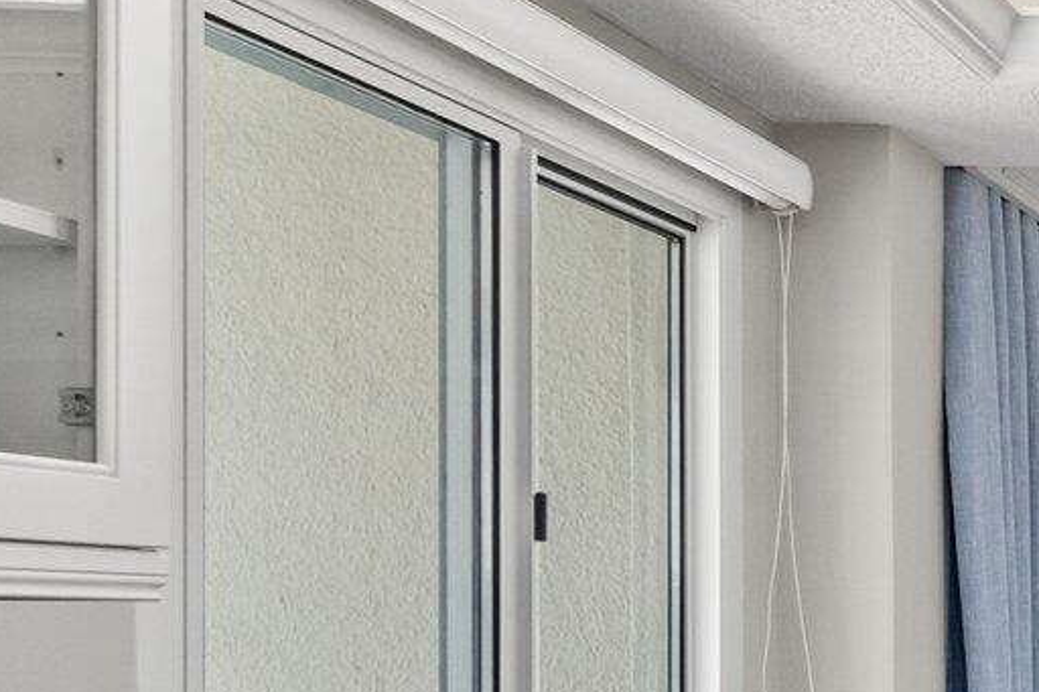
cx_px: 1662
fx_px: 1731
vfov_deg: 22.1
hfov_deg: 24.0
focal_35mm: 60
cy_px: 628
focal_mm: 10
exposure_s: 1/13
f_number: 8
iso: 800
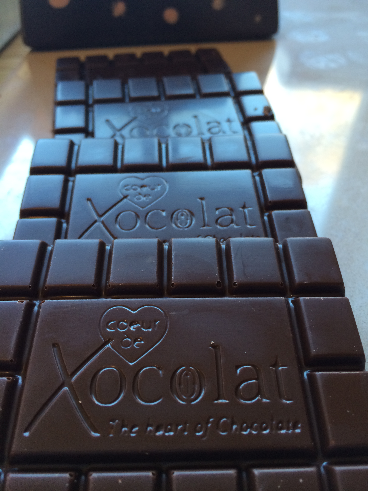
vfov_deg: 60.0
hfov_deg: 46.8
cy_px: 246
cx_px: 184
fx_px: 425
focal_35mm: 30
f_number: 2.2
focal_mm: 4.12
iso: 100
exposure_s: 1/30
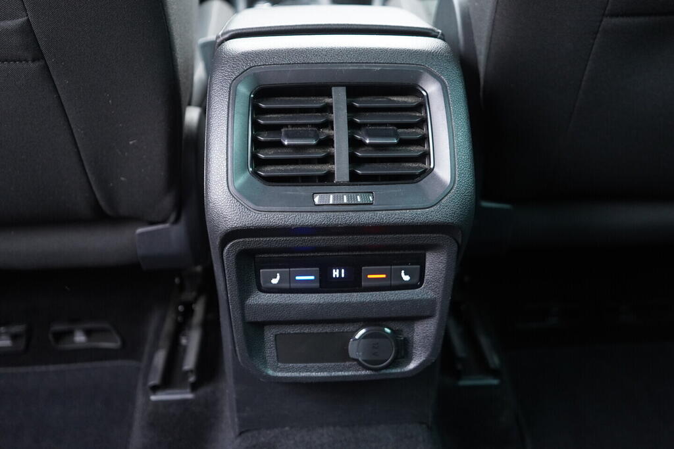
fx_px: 674
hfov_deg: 53.1
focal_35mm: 36
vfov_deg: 36.9
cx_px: 337
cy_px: 224
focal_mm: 24
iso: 1250
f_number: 2.8
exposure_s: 1/40
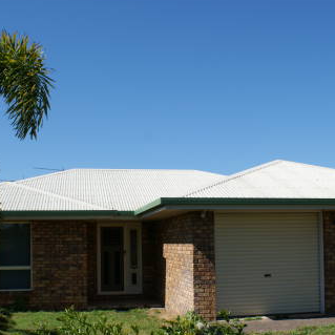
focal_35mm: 46
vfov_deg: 36.7
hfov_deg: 36.8
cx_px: 161
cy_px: 199
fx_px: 504
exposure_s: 1/200
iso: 100
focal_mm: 18
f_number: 10
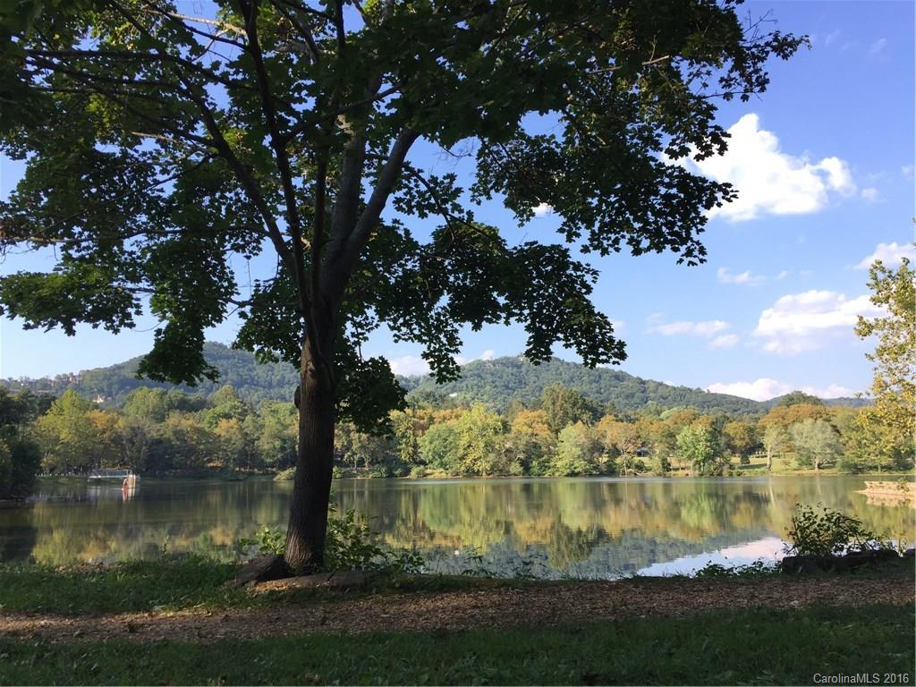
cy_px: 344
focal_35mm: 29
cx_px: 458
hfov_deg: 61.7
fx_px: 767
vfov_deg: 48.2
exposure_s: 1/628
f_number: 2.2
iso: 32
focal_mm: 4.15
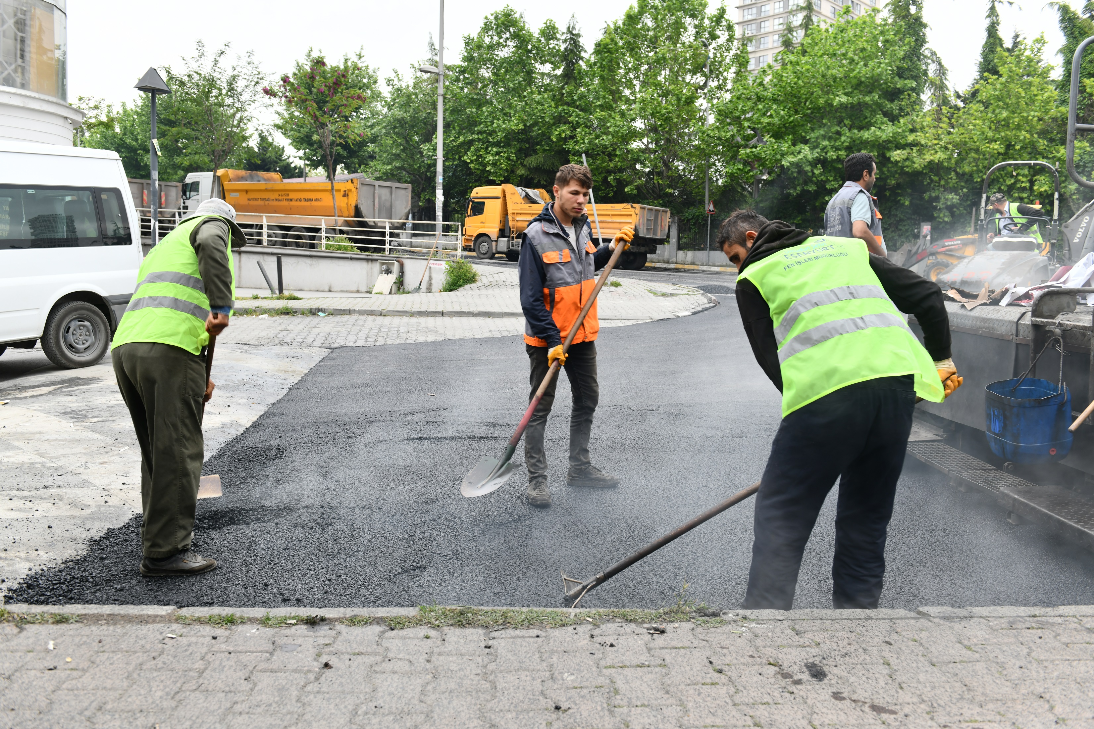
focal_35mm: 29
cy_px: 364
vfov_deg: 45.0
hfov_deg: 63.7
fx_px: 881
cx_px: 547
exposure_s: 1/100
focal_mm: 29
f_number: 5.6
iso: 64
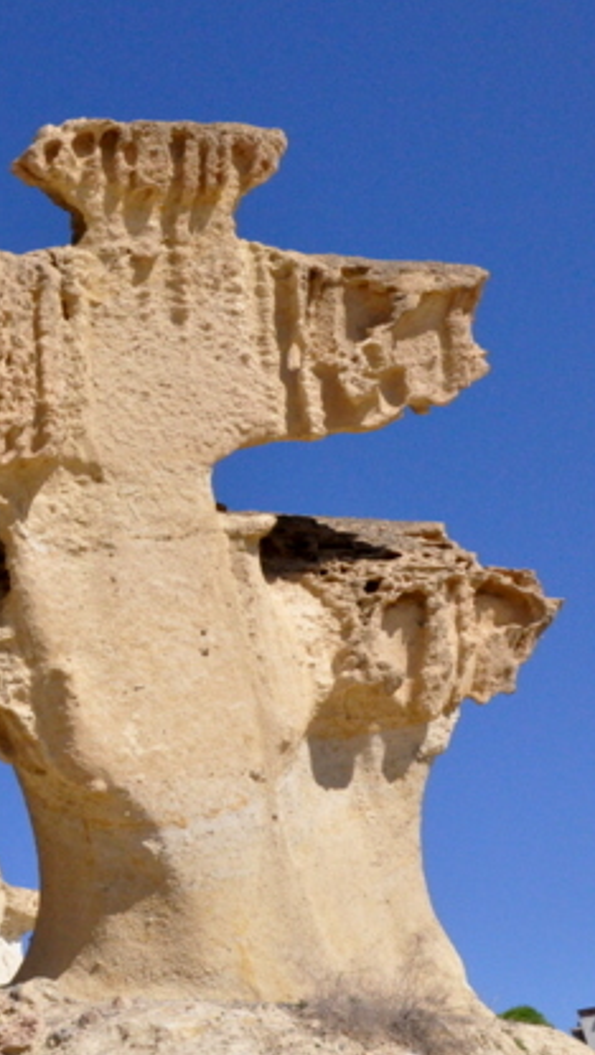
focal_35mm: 51
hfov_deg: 22.1
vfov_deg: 40.7
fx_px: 1422
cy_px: 522
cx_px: -94
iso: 3200
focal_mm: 21
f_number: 20
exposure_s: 1/1600
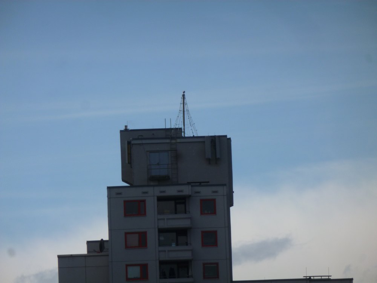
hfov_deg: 5.2
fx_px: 4182
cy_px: 142
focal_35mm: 384
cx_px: 188
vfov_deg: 3.9
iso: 100
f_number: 5.9
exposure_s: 1/400
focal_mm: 68.8
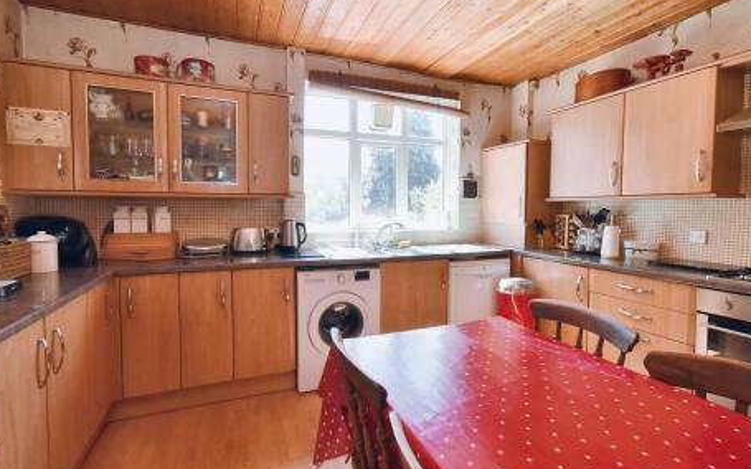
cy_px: 224
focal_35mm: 16
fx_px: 327
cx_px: 370
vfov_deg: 71.2
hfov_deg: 97.8
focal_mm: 10
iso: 800
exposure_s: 1/160
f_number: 7.1
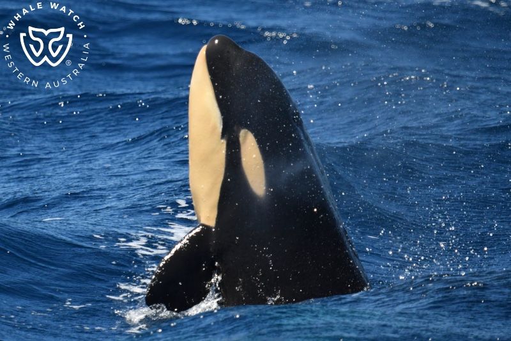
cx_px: 256
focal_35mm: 600
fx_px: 8514
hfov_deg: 3.4
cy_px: 170
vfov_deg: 2.3
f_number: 6.3
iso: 1600
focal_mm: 600
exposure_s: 1/8000
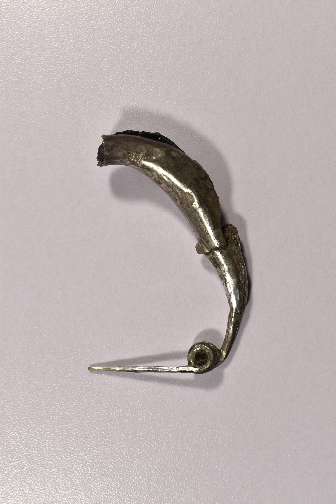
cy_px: 252
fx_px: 714
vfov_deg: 38.9
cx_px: 168
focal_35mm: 51
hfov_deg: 26.5
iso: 100
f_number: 8
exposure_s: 1/40
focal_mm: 34
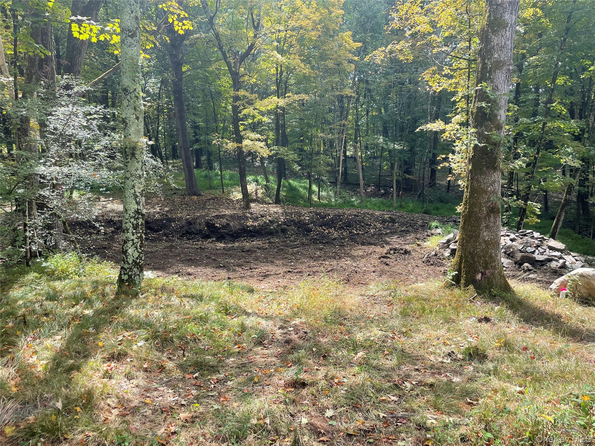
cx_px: 298
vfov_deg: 53.1
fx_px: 447
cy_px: 223
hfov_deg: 67.3
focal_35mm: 26
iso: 32
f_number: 1.6
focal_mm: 4.2
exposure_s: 1/678
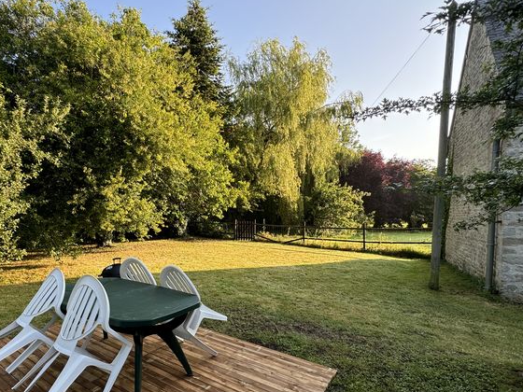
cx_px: 202
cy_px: 227
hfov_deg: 80.5
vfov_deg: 65.6
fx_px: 302
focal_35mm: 20
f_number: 2.2
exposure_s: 1/227
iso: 40
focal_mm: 2.22
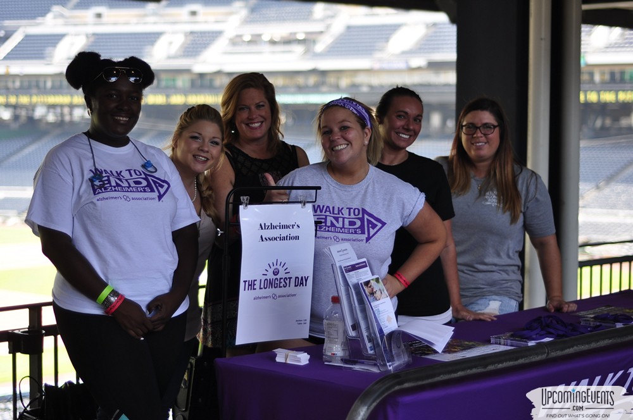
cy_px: 210
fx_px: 1317
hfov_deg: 27.0
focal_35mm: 75
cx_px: 316
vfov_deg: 18.1
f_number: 1.8
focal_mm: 50
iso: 200
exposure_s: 1/640
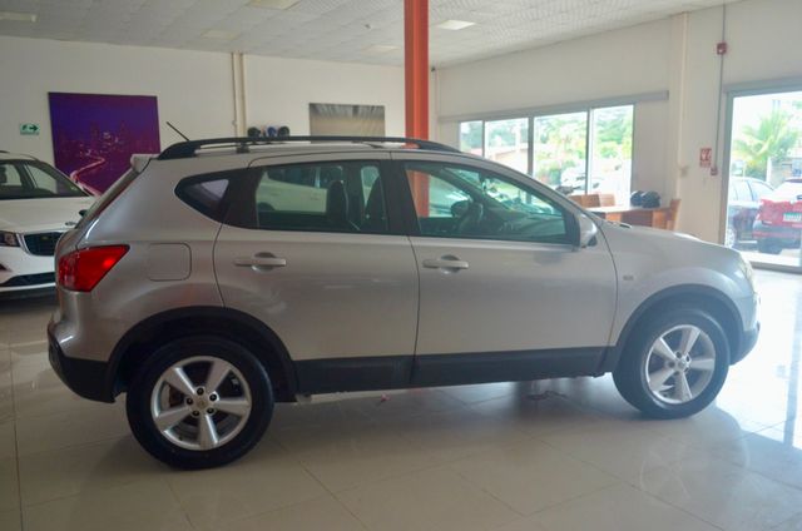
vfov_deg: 43.4
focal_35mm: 30
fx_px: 667
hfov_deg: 62.0
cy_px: 266
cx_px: 401
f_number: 4
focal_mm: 20
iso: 500
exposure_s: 1/160
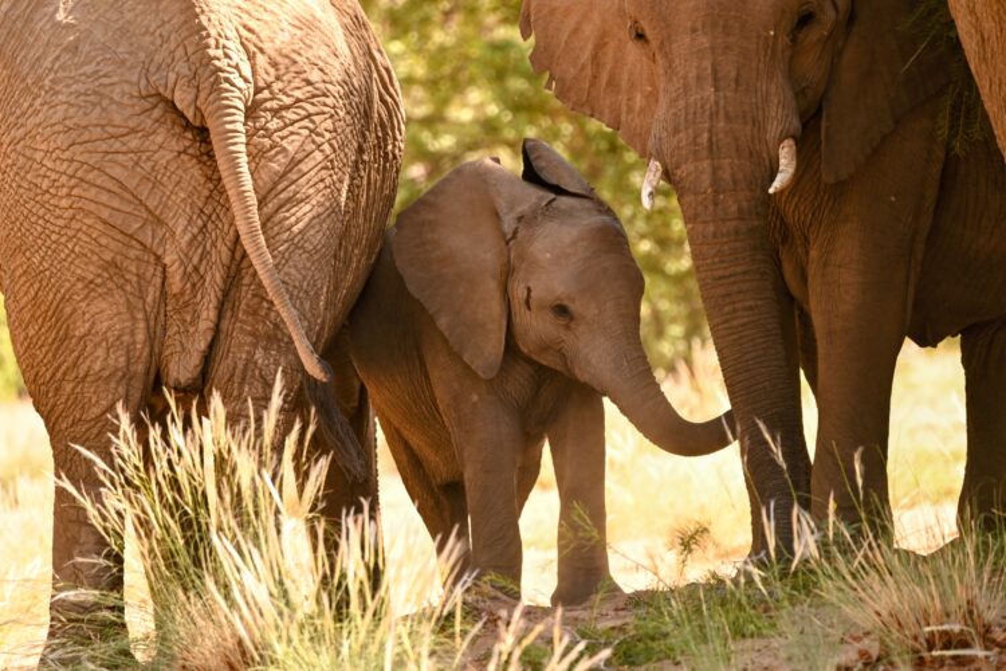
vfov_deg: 3.4
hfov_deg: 5.2
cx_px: 503
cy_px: 336
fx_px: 11177
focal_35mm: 400
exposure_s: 1/1000
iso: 1250
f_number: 6.3
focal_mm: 400
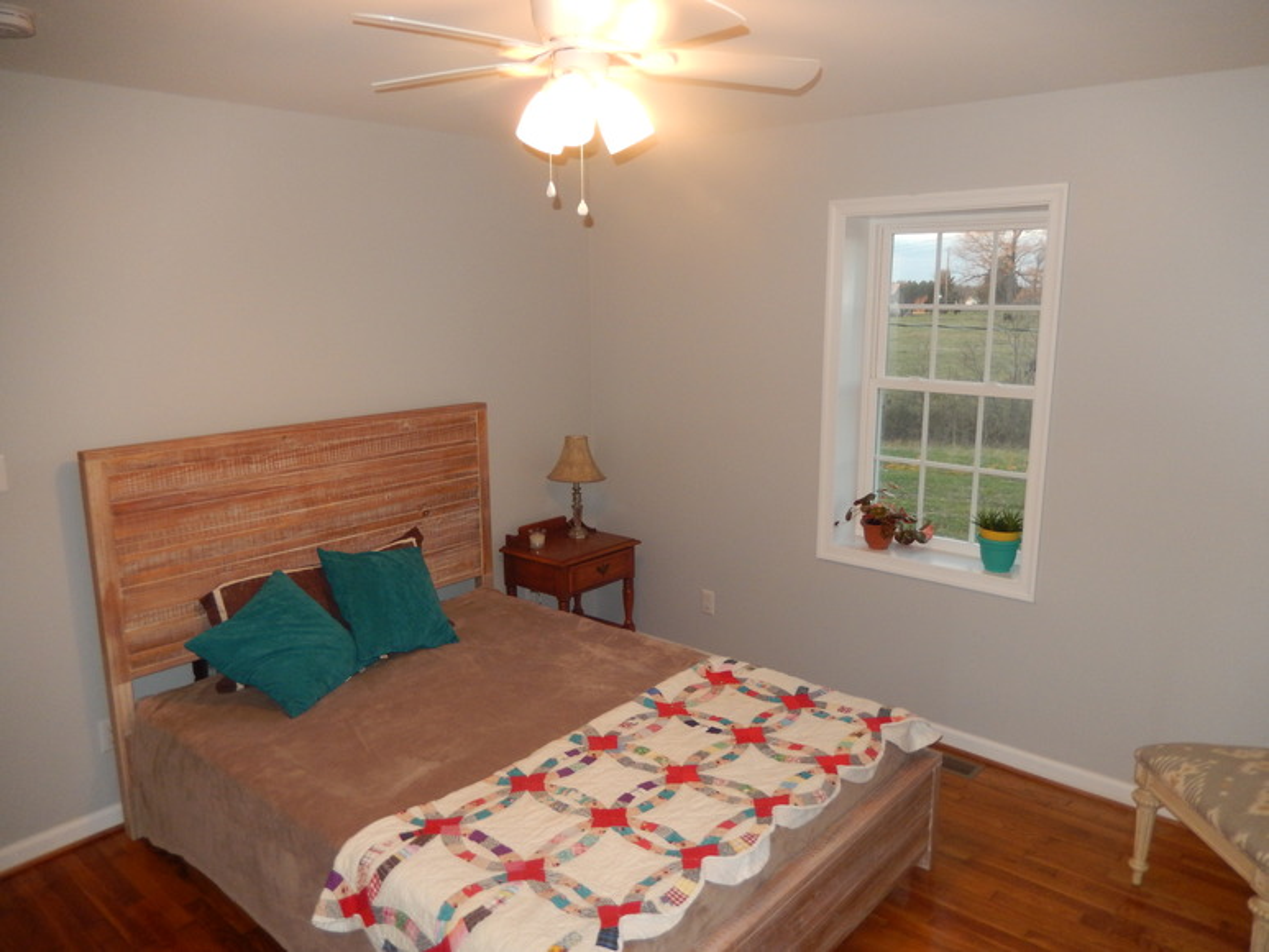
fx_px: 917
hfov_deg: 69.4
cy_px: 476
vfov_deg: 54.9
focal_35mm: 25
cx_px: 634
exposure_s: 1/30
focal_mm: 4.5
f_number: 3.4
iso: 220
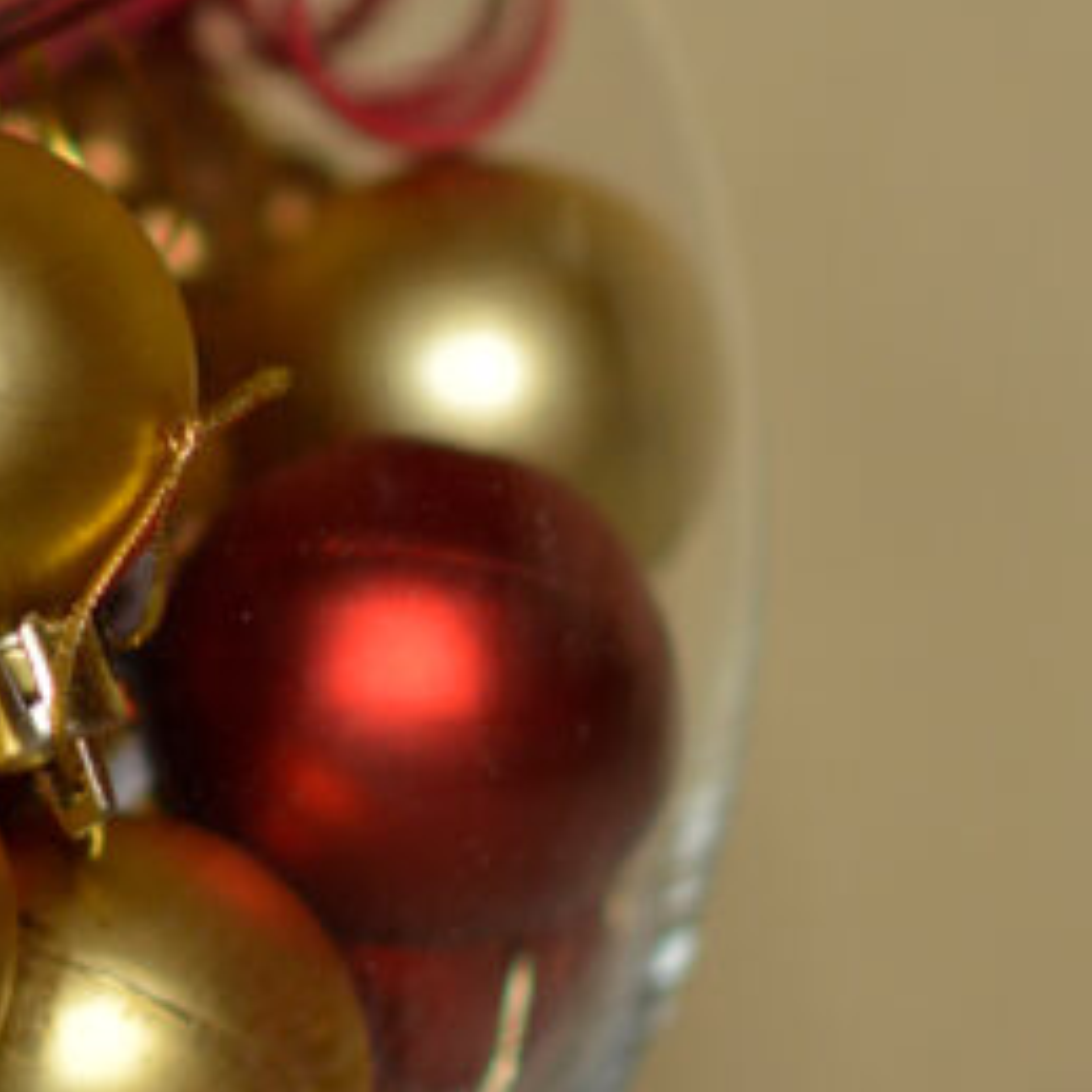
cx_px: -691
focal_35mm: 428
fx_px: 15264
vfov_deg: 4.1
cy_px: 474
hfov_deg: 4.1
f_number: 1.8
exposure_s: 1/80
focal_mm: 85
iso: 200
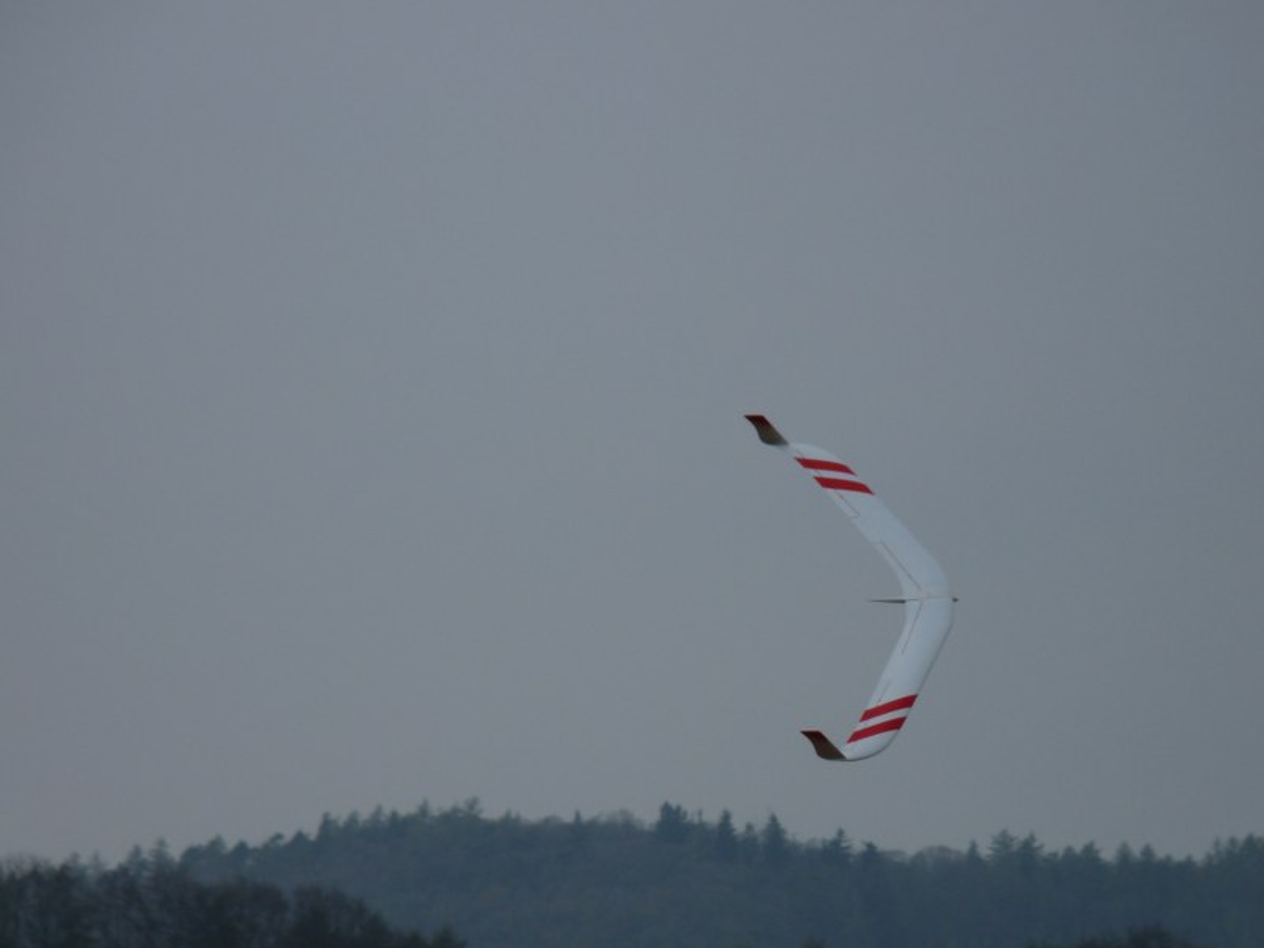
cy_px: 474
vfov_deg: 3.1
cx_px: 632
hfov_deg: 4.2
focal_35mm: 473
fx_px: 17272
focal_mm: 84.2
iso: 100
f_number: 6.3
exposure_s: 1/1000
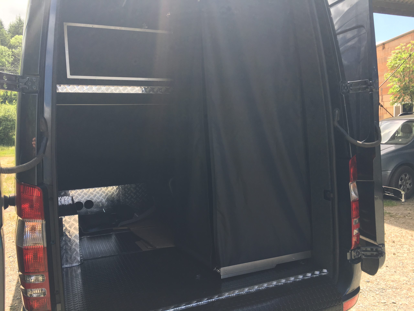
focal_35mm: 29
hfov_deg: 61.7
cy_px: 156
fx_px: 347
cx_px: 207
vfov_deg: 48.2
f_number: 2.2
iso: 25
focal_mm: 4.15
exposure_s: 1/309
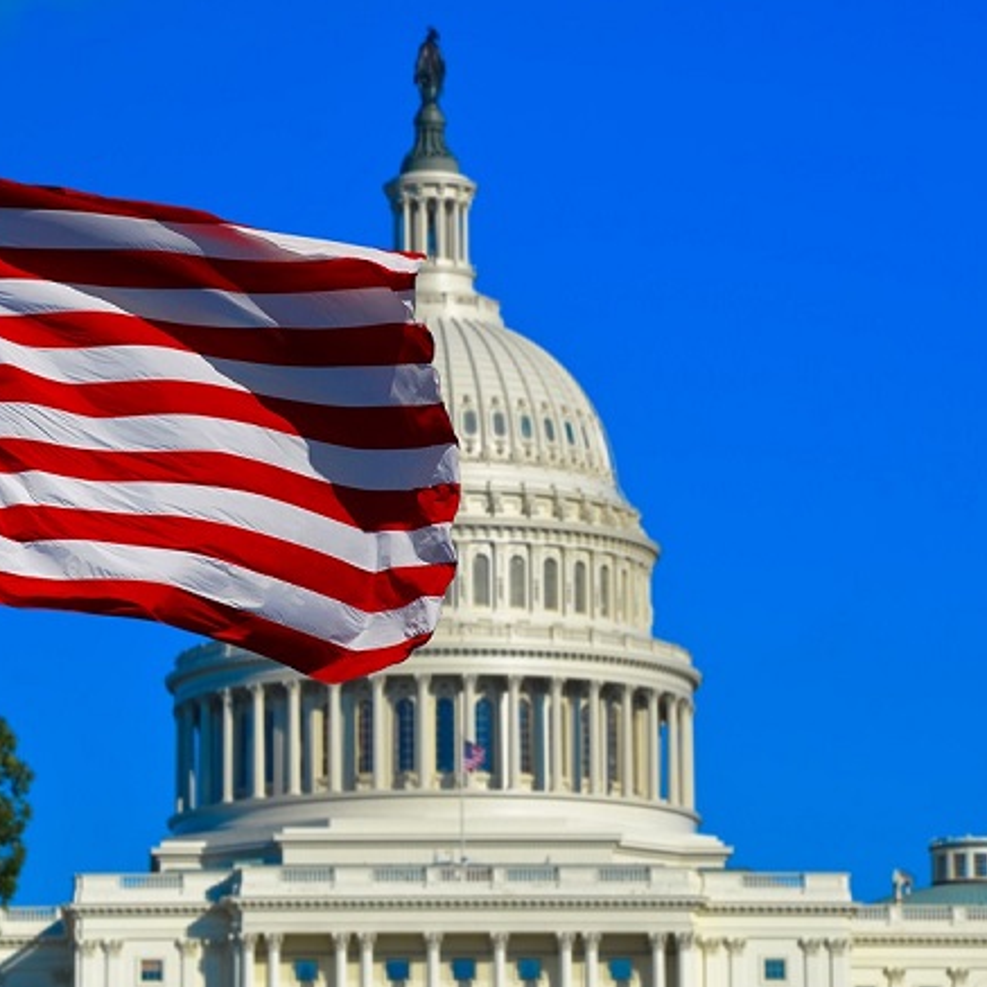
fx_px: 6380
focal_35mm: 198
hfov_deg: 8.8
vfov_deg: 8.8
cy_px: 573
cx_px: 436
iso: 100
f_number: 11
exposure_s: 1/100
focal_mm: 85
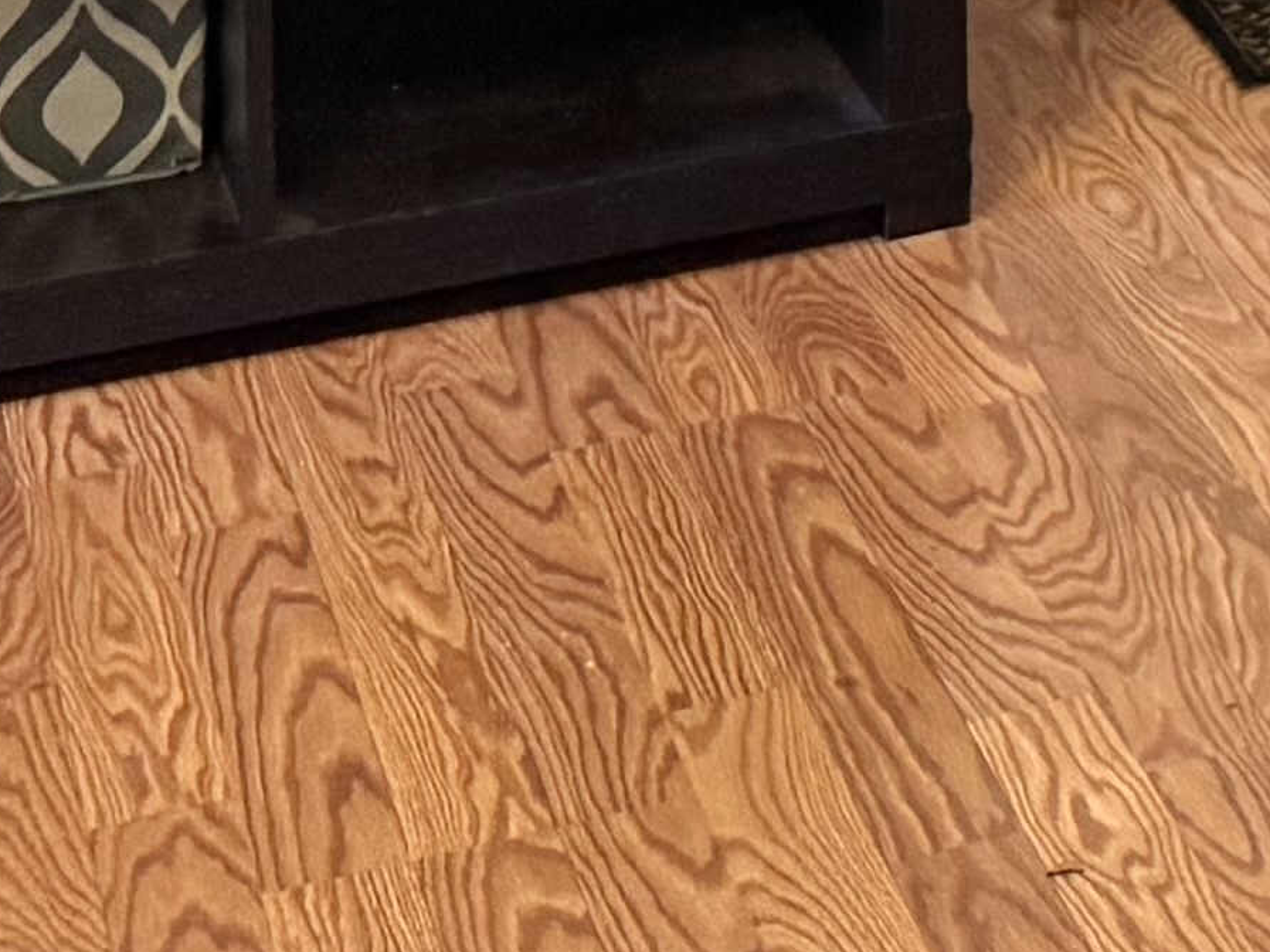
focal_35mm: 153
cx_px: 3777
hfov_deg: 9.9
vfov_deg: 8.4
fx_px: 5613
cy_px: -1741
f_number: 1.78
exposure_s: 1/60
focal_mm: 6.76
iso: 160
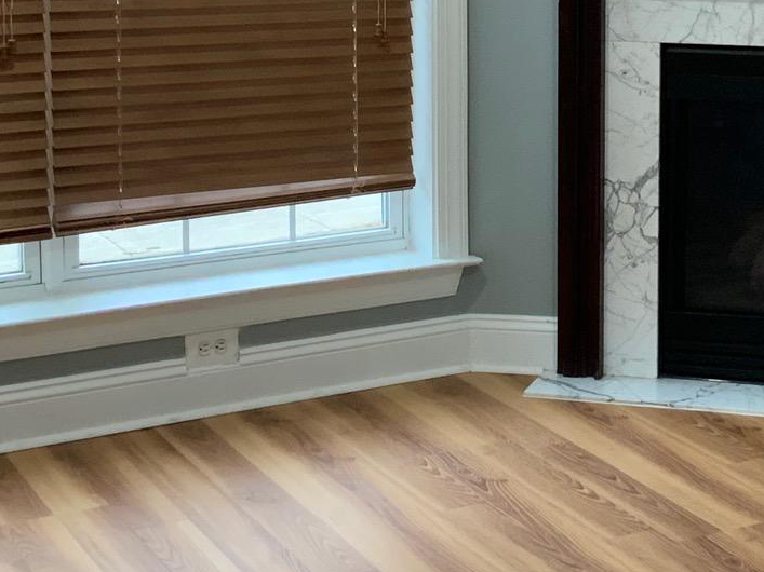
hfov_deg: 22.9
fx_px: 1854
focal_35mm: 84
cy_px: 24
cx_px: 624
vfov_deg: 17.2
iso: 125
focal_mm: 3
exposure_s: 1/60
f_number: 1.8
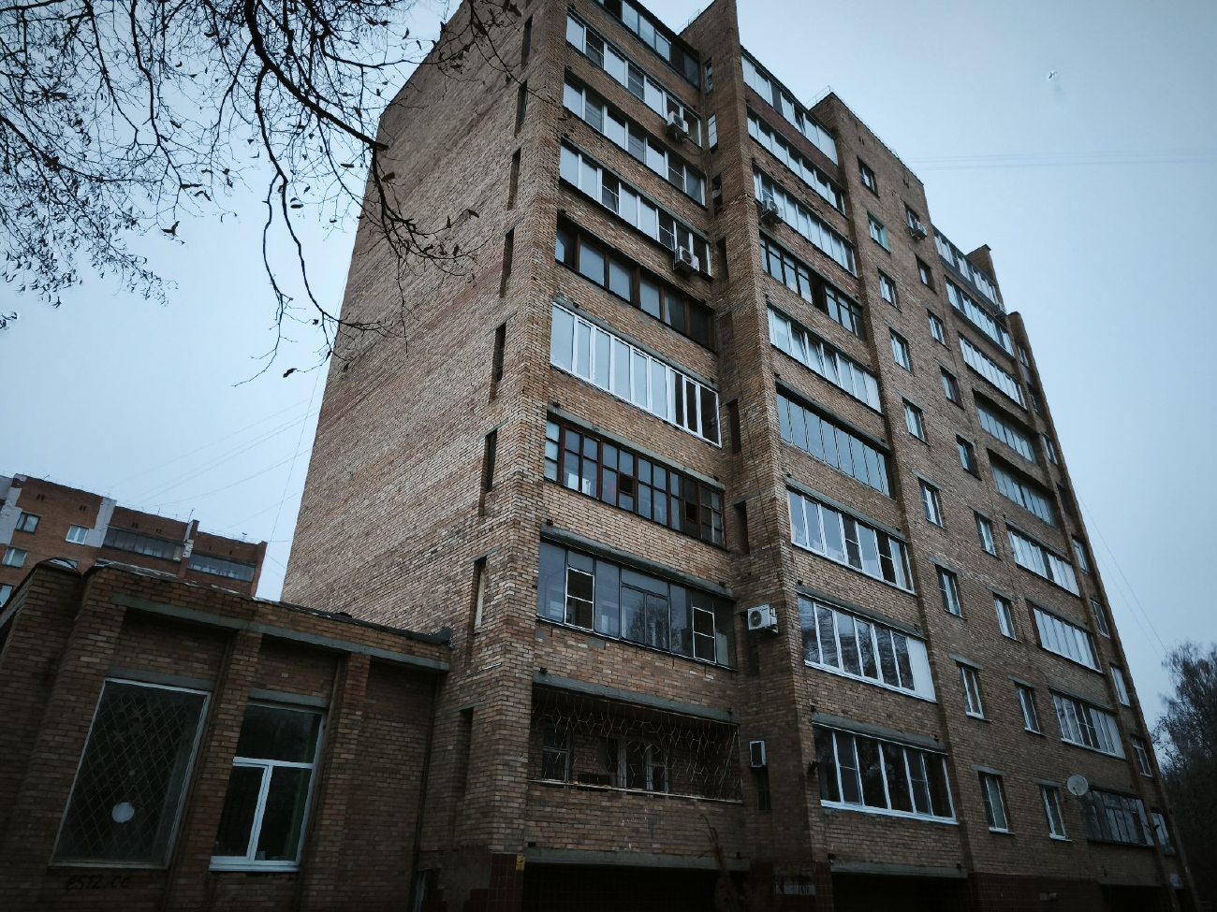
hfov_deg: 73.9
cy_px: 456
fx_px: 809
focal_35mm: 23
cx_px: 608
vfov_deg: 58.9
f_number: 1.7
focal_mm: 5.35
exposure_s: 1/50
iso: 400
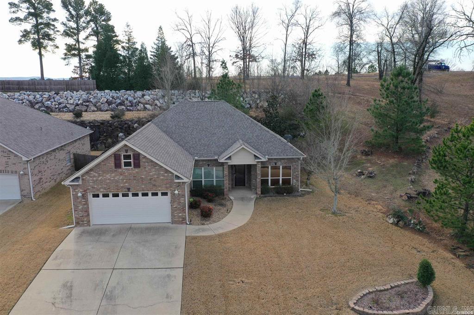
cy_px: 158
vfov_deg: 46.4
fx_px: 369
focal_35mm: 28
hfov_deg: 65.5
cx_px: 237
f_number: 5
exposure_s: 1/200
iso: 100
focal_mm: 10.26
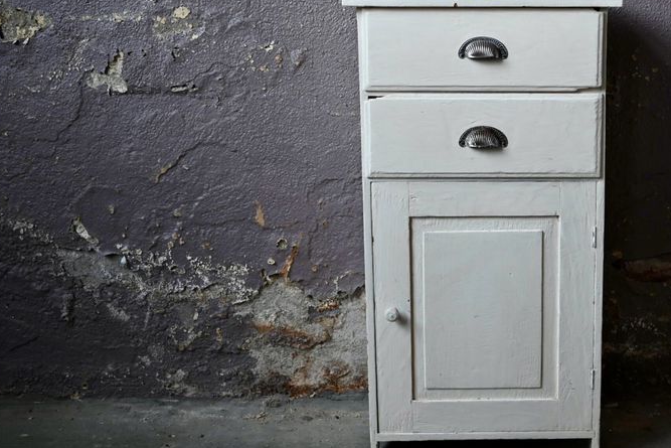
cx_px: 472
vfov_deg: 23.7
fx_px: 1063
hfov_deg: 34.6
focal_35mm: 57
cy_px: 166
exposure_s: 1/40
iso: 640
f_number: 4
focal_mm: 38
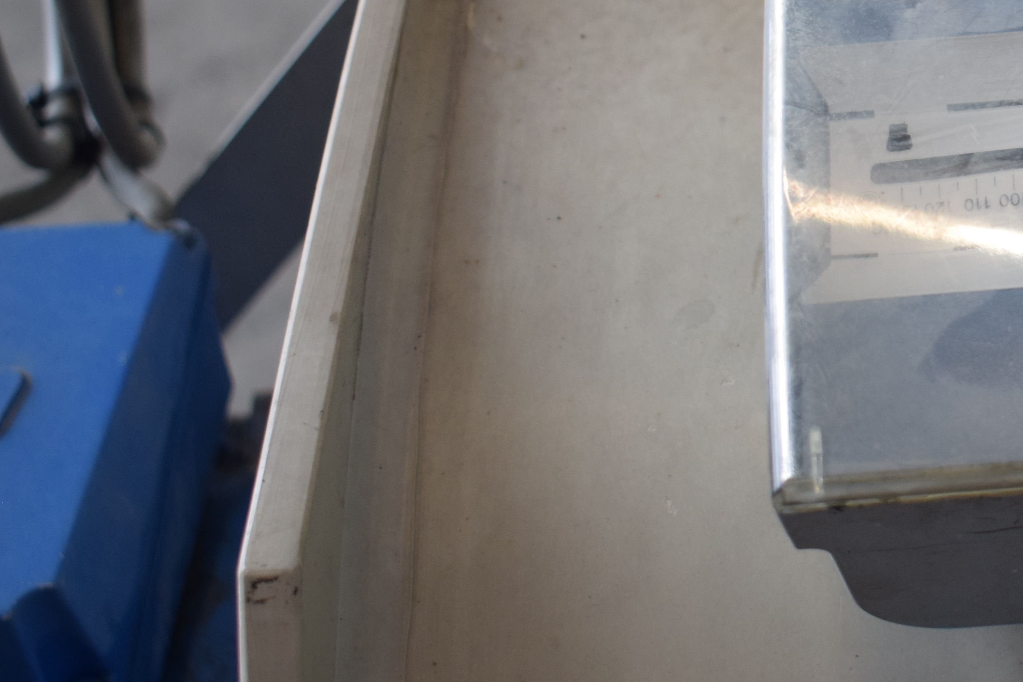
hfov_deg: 19.6
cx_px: 1144
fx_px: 2817
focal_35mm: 99
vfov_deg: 13.8
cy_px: 192
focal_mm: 29
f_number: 4.2
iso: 560
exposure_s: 1/60
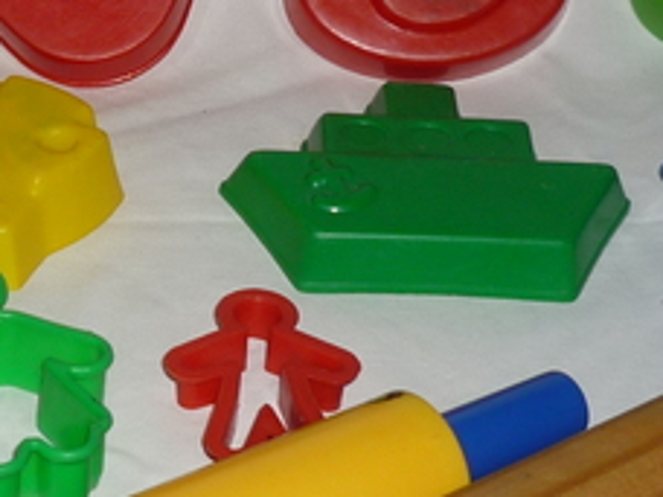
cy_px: 247
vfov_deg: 12.8
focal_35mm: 116
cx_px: 58
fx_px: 2222
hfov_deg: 16.7
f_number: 2.8
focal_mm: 5.5
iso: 100
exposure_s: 1/30
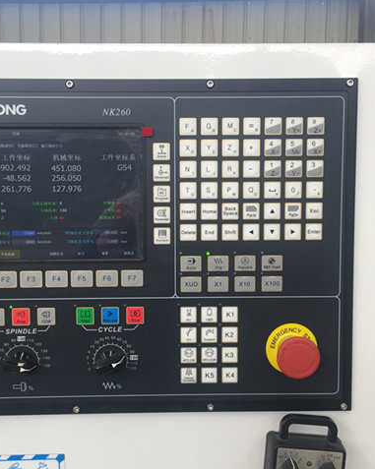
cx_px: 174
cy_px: 234
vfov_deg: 48.0
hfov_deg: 39.1
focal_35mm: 38
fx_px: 528
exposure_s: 1/138
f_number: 2.2
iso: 32
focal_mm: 4.15
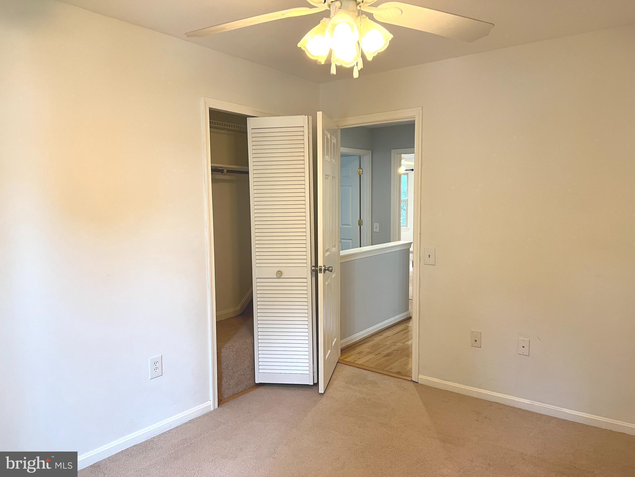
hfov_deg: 67.3
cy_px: 238
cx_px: 318
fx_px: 477
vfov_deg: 53.1
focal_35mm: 26
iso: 100
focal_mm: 5.7
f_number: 1.5
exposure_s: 1/60
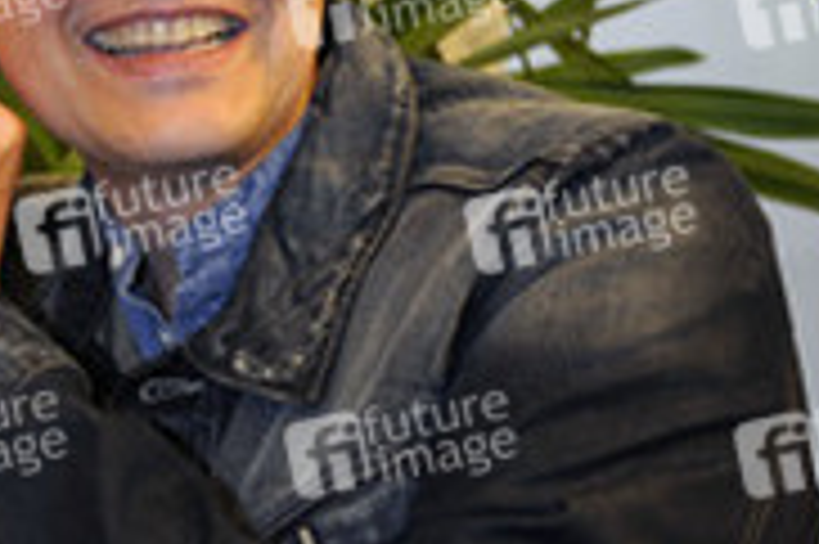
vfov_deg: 11.5
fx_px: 2705
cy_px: 108
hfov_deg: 16.9
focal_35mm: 119
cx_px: 11
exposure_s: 1/50
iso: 640
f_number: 5
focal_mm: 48
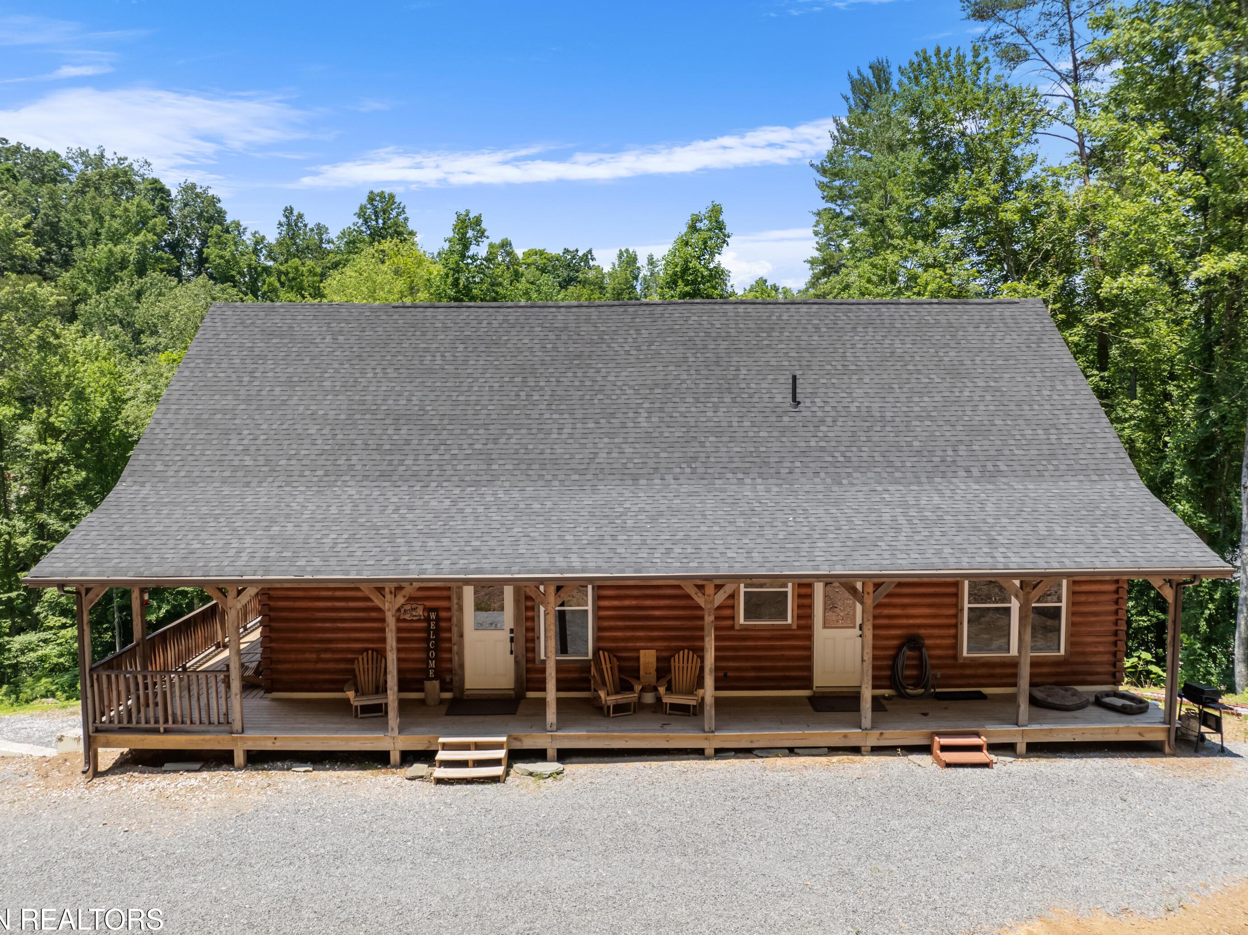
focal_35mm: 26
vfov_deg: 53.0
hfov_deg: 67.3
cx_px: 630
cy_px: 459
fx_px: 937
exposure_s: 1/120
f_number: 2.8
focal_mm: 12.29
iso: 100
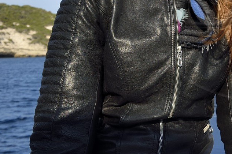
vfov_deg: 15.3
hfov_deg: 22.3
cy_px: -33
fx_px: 554
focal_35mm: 86
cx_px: 260
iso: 200
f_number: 10
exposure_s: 1/250
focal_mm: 34
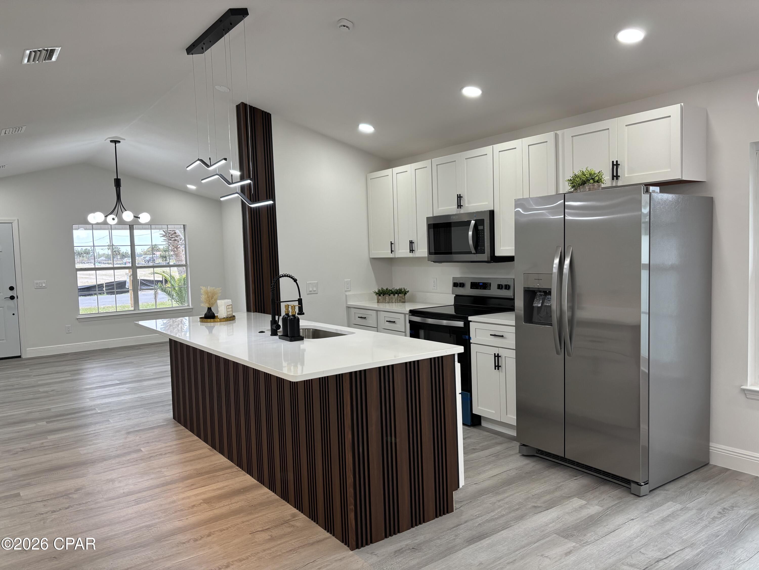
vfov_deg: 53.1
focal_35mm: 26
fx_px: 570
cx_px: 380
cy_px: 285
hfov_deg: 67.3
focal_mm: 5.96
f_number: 1.6
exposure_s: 1/121
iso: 125
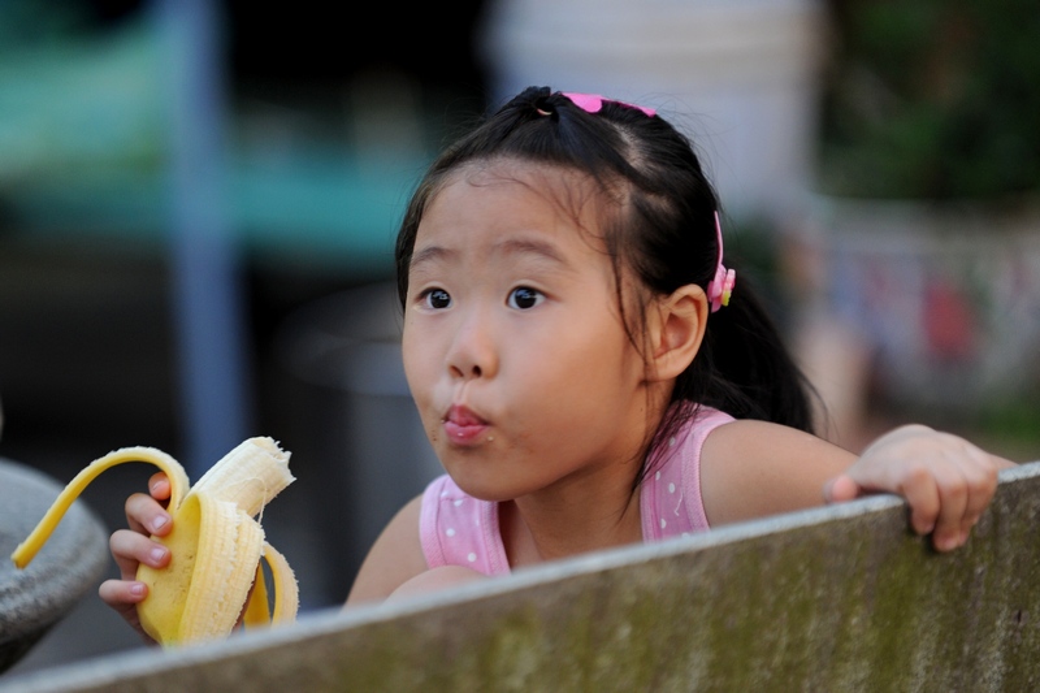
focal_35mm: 200
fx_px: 5776
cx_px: 520
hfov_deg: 10.3
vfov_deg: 6.9
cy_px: 346
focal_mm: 200
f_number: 2.8
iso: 1250
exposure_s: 1/200
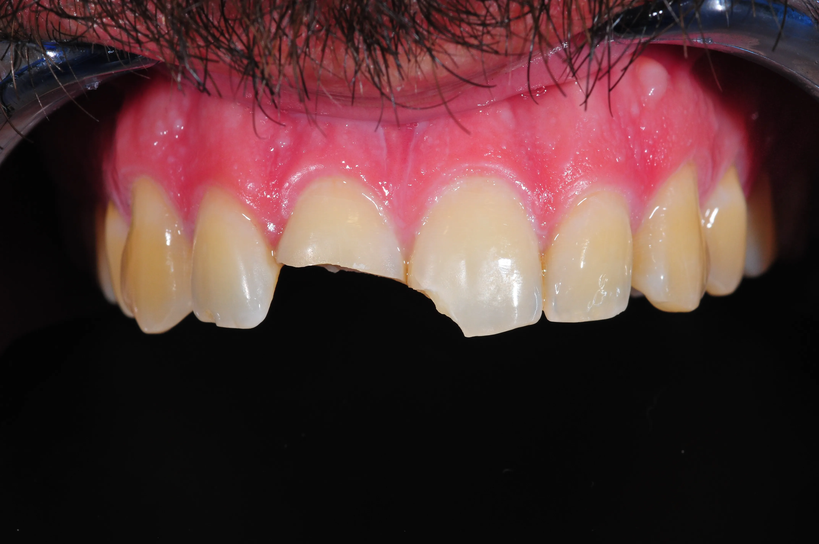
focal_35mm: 158
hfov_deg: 13.1
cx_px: 410
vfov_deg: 8.7
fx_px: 3579
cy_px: 272
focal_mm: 105
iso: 400
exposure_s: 1/60
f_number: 18
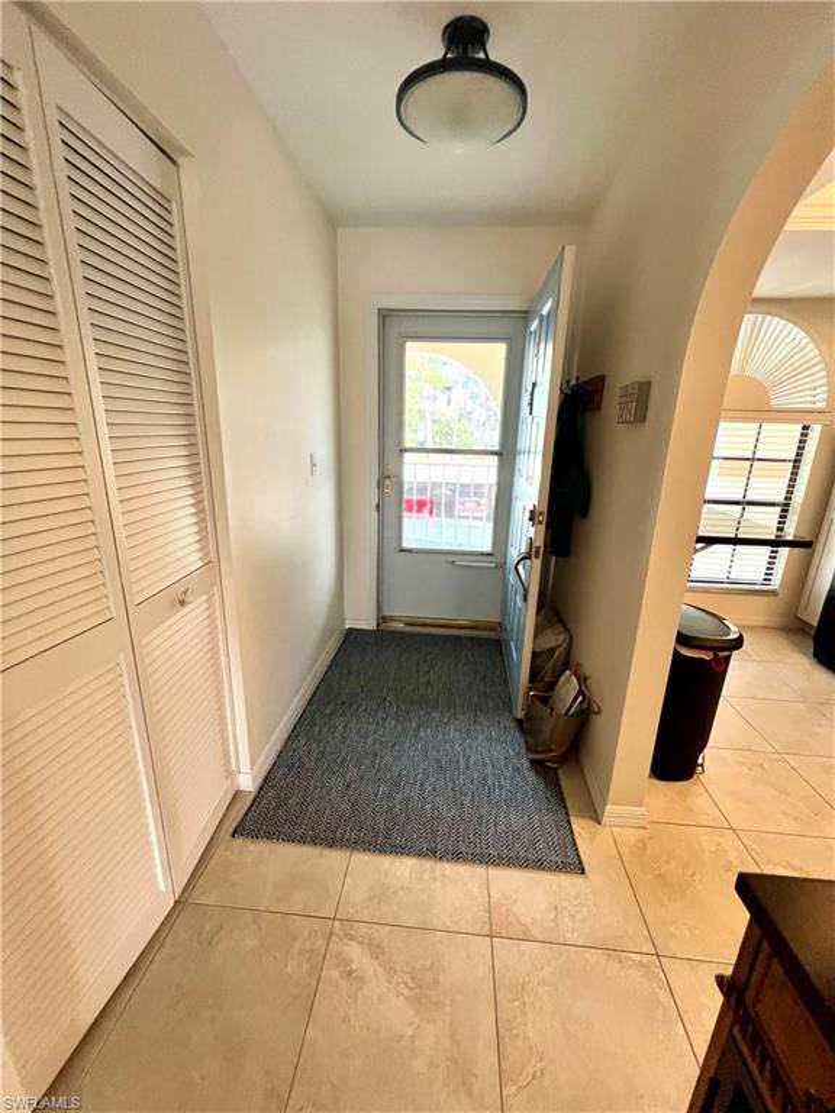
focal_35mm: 13
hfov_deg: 89.9
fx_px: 418
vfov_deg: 106.2
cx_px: 418
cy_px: 556
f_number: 1.8
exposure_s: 1/60
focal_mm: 1.57
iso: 160
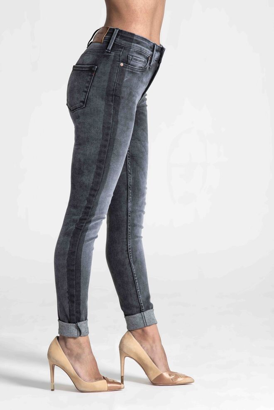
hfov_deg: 6.9
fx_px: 2283
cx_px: 137
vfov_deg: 10.3
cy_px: 205
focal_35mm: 200
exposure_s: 1/200
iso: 100
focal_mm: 200
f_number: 8
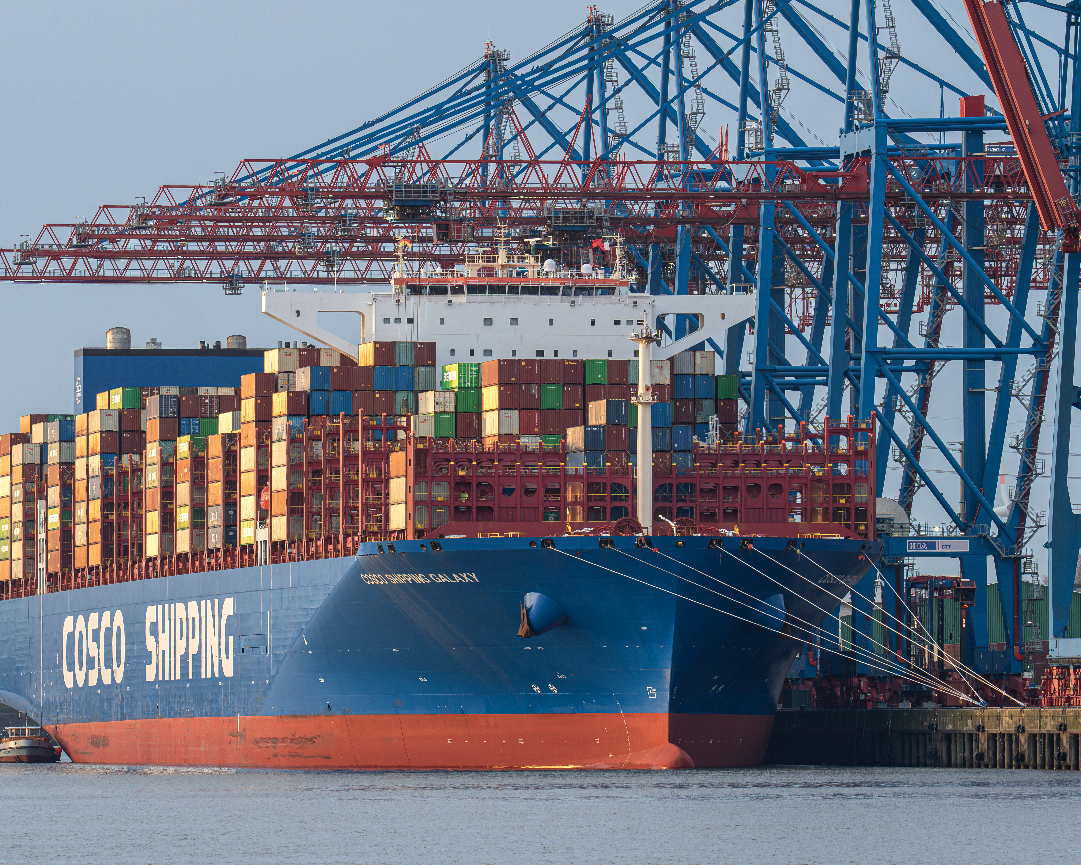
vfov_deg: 4.2
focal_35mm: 368
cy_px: 433
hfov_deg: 5.3
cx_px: 470
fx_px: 11774
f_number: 8
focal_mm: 326
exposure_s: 1/60
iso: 400
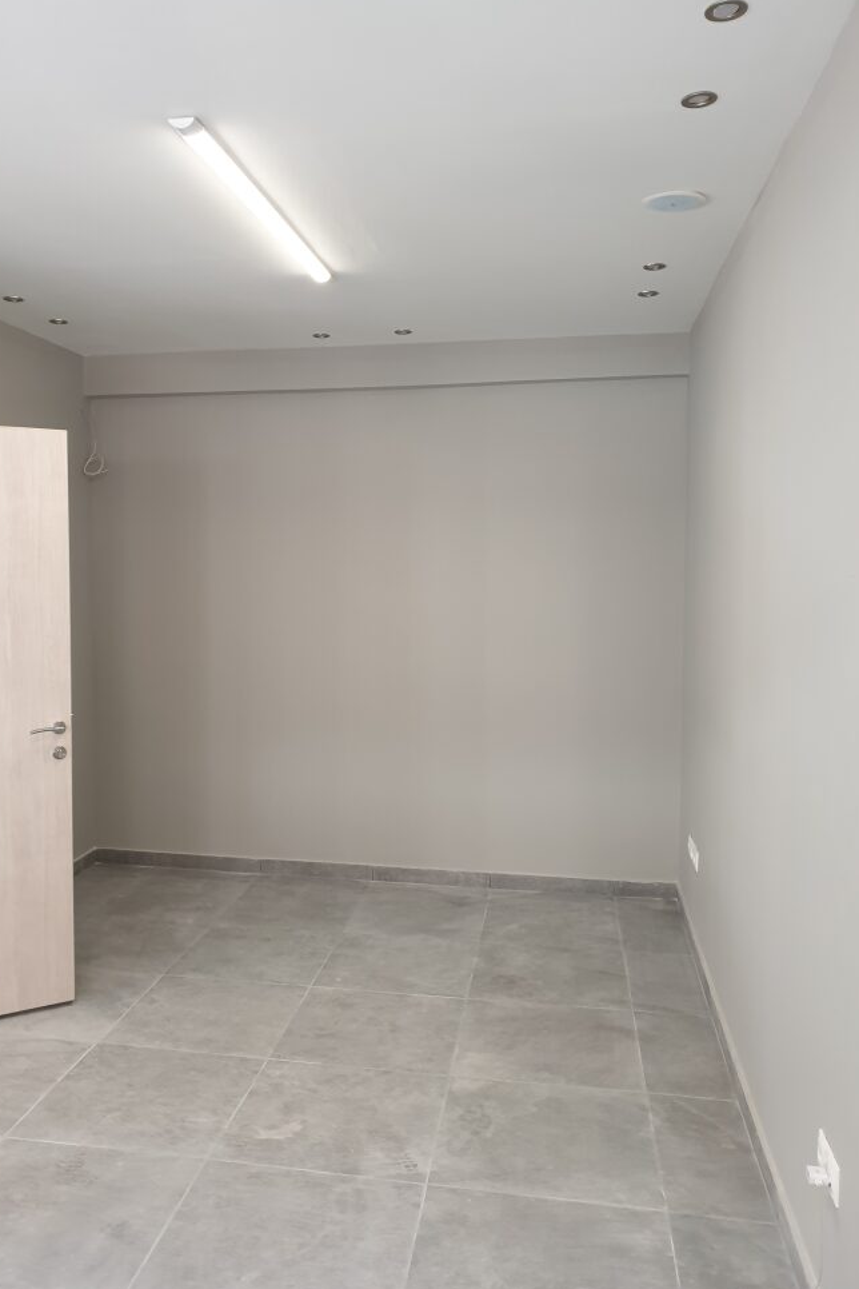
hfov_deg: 46.3
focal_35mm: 28
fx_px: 1002
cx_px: 373
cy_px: 630
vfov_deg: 65.5
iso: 100
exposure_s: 1/50
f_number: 2.4
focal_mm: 4.3
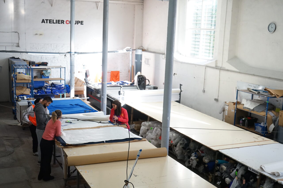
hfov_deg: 44.5
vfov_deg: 30.5
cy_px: 94
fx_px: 346
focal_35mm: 44
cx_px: 142
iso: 3200
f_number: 5.6
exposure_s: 1/160
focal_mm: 44
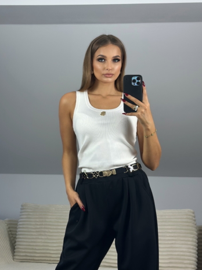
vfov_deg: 31.2
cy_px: 138
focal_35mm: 62
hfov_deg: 23.6
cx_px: 78
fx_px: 483
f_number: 1.78
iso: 100
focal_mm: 6.86
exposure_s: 1/100
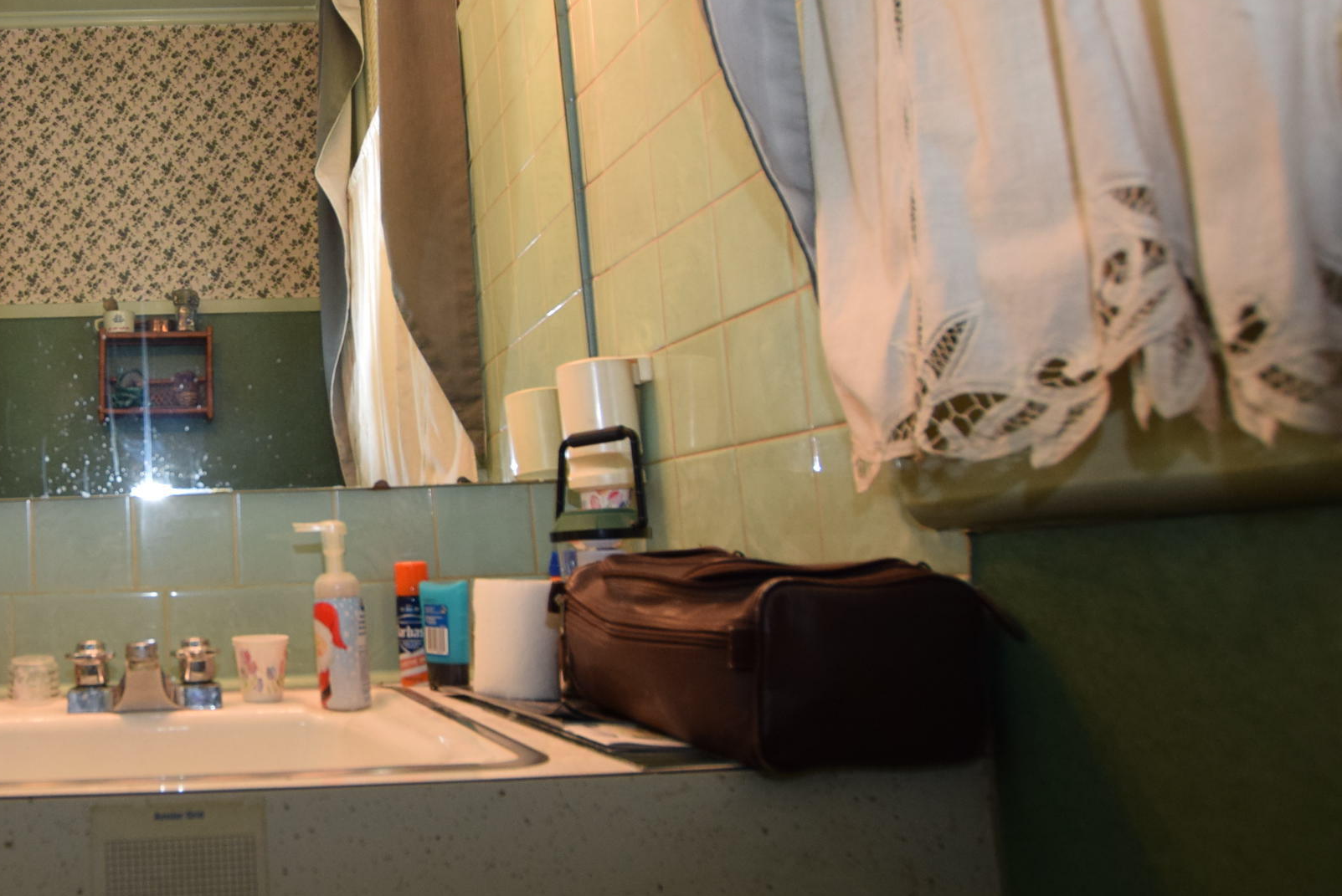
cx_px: 183
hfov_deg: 57.9
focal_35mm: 28
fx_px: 1044
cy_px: 417
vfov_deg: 46.4
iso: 640
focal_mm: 10
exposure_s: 1/80
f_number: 4.5
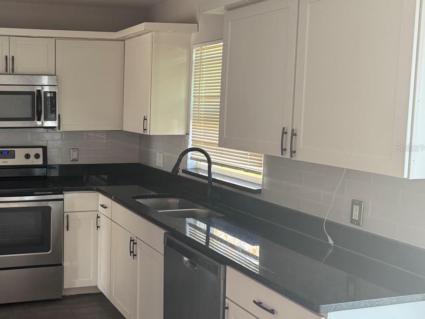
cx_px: 67
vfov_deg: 34.3
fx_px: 516
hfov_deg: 42.2
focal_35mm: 42
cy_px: 147
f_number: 1.78
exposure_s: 1/121
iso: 200
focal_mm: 6.76
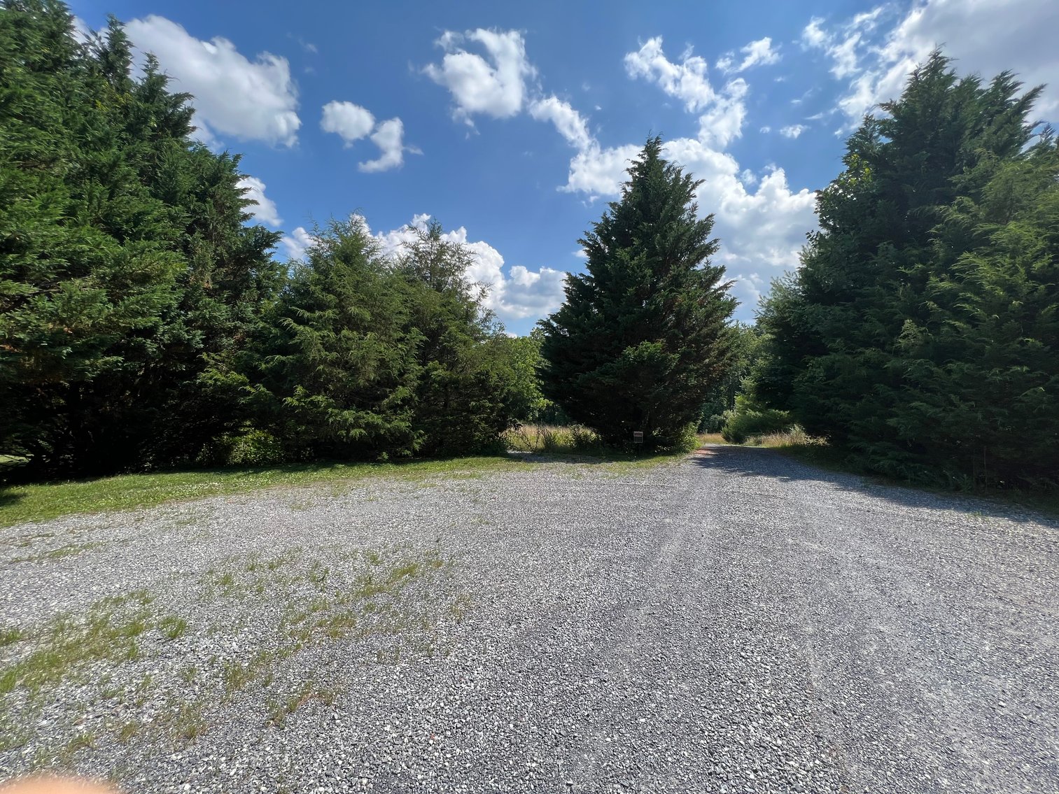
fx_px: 398
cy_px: 397
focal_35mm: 13
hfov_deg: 106.2
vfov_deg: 89.9
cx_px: 530
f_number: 1.8
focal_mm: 1.57
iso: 32
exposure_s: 1/1193
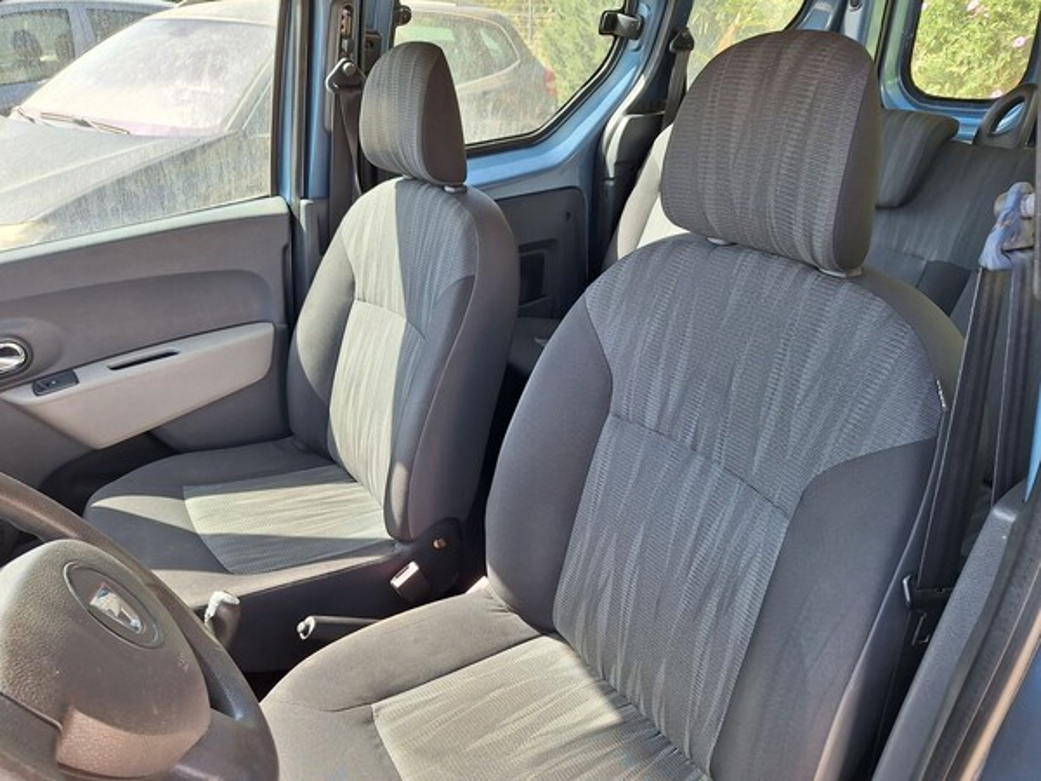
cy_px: 390
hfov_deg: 73.9
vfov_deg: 58.9
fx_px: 692
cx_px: 520
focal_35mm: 23
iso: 40
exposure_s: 1/214
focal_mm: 5.54
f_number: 1.8
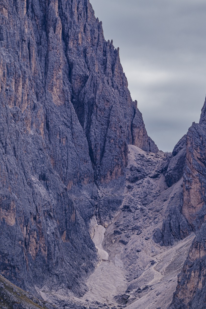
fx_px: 5158
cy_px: 154
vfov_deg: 3.4
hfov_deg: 2.3
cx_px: 161
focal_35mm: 601
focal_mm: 400
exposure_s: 1/125
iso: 64
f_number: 10
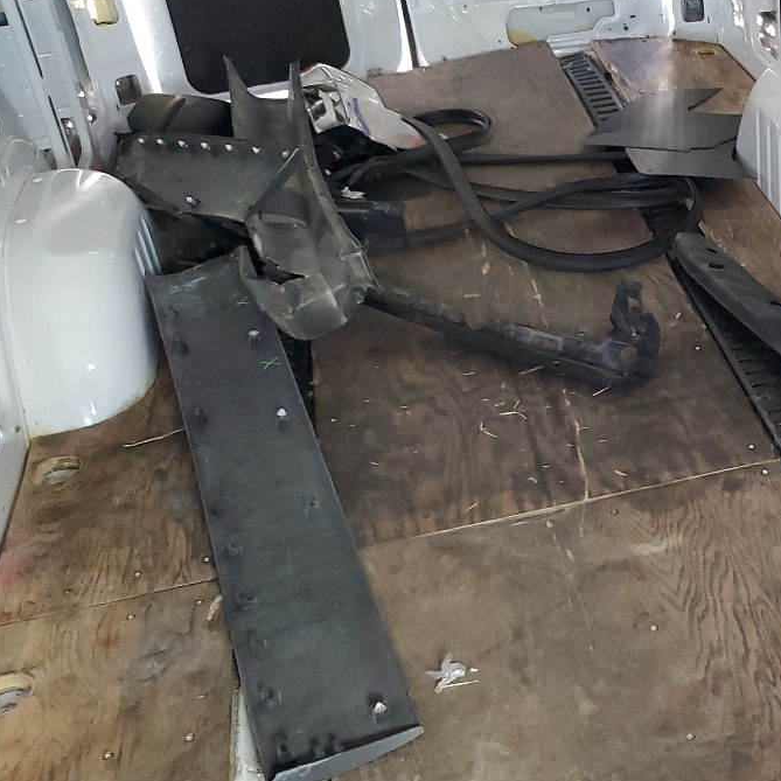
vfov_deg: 31.1
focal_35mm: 55
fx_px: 1404
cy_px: 388
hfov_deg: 29.6
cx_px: 724
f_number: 1.5
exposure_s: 1/60.2
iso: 299
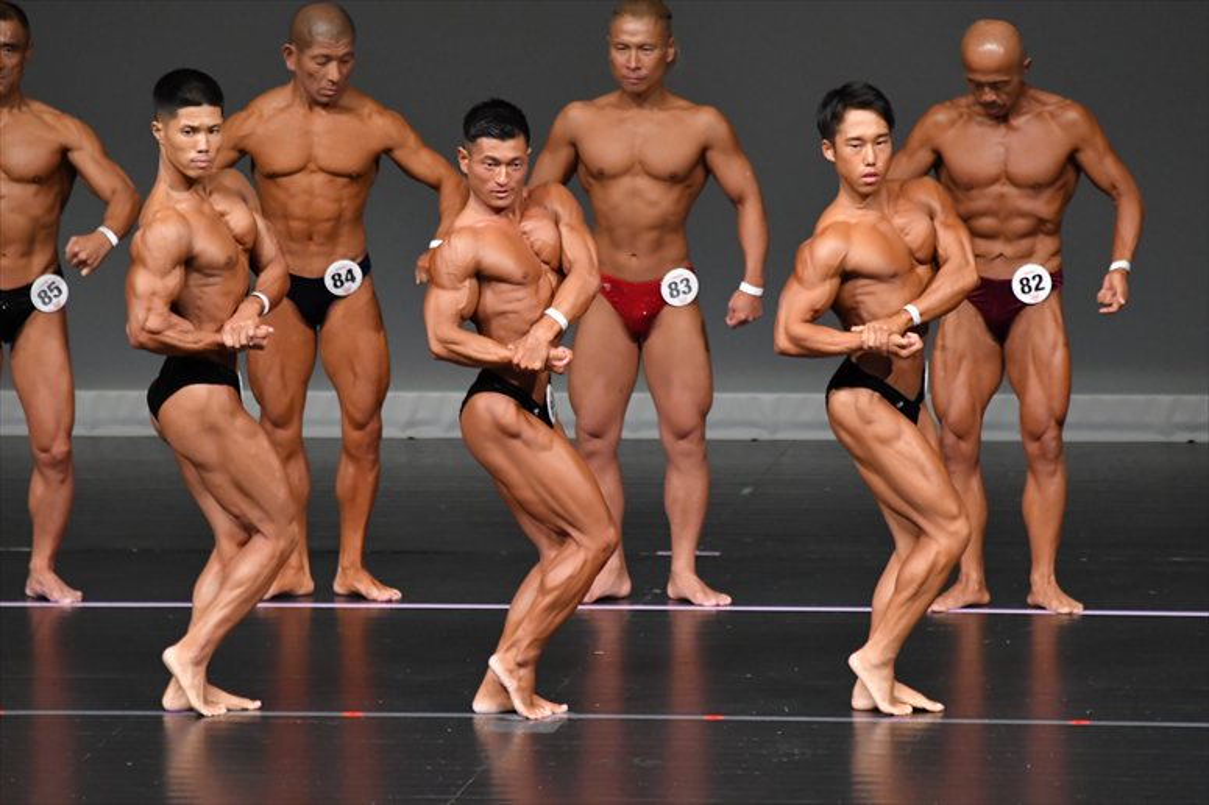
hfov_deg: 5.5
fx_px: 12588
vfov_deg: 3.7
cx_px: 604
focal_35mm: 375
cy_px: 402
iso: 4000
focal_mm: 250
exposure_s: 1/400
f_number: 5.6
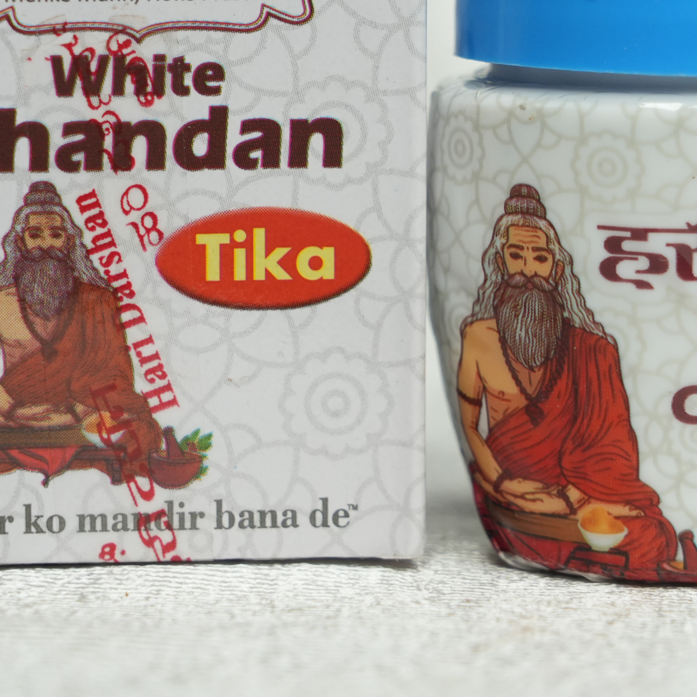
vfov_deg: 8.4
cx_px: 352
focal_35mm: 207
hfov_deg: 8.5
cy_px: 194
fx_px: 4716
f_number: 9
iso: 1000
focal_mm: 105
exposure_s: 1/125
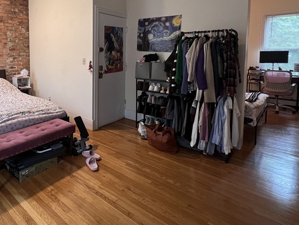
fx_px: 190
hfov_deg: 72.9
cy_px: 67
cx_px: 89
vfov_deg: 59.1
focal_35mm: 22
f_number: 1.8
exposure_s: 1/60
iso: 320
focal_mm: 1.57
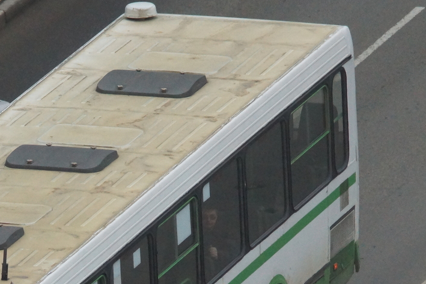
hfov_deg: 2.0
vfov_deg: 1.4
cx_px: 65
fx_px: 12017
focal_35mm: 1016
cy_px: 300
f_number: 5.6
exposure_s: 1/800
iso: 1250
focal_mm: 300
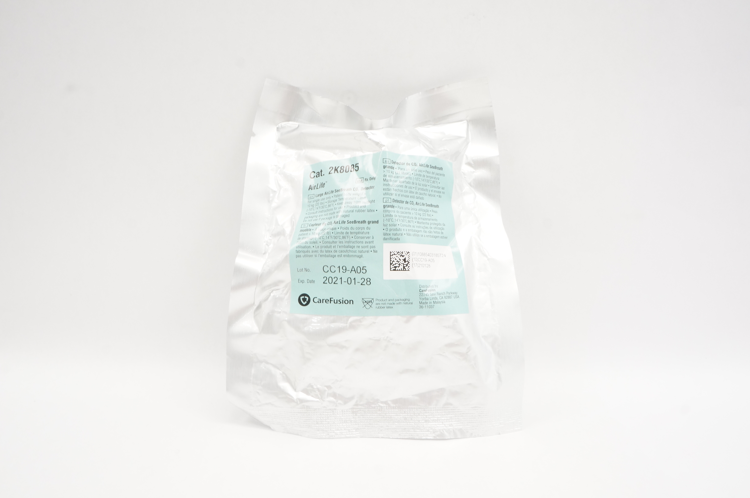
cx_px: 375
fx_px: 562
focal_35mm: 27
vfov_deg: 47.8
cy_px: 249
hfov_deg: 67.4
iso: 800
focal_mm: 18
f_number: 11
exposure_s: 1/25
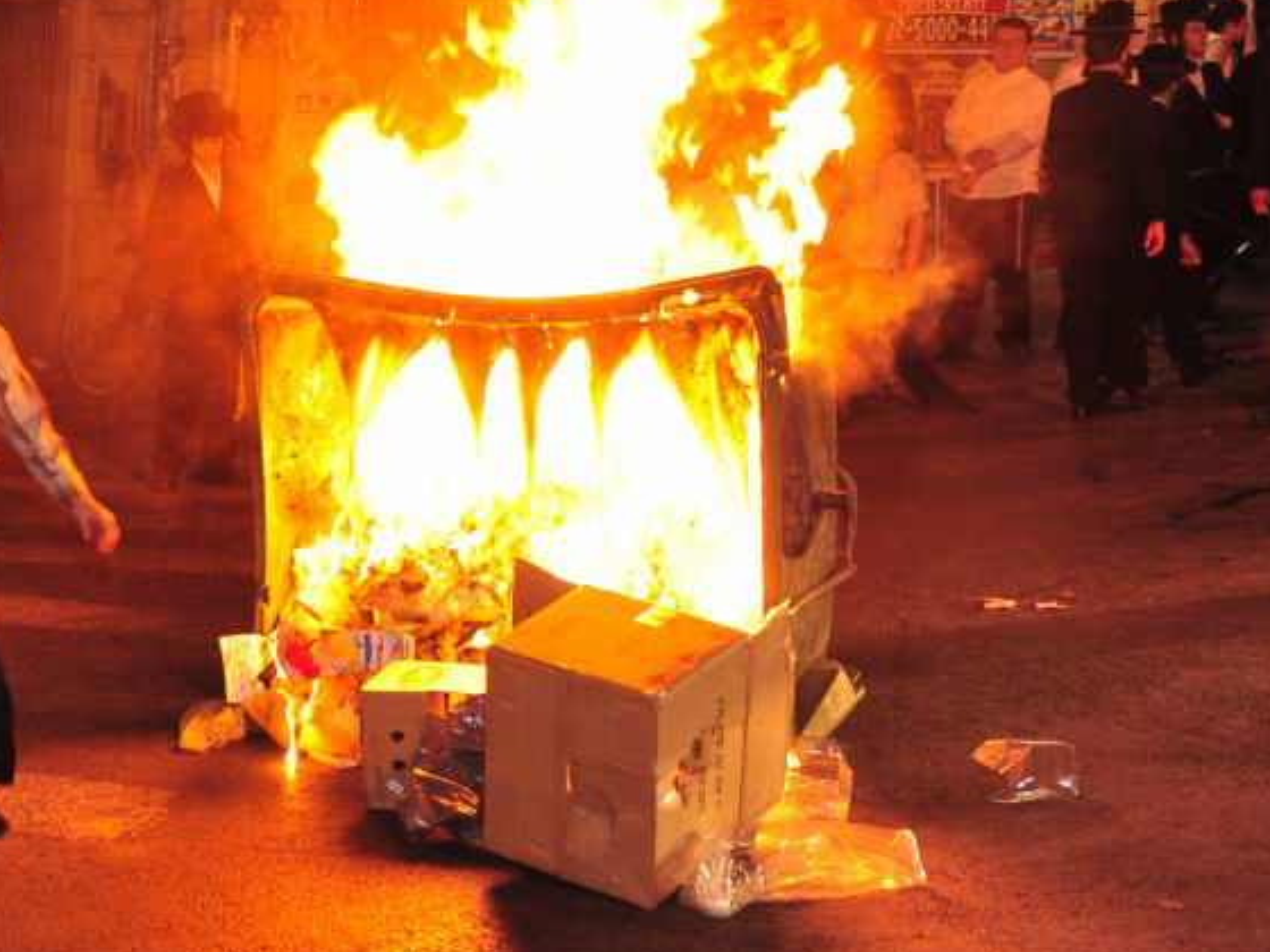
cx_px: 5
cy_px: 184
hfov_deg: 26.3
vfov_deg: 20.8
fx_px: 2568
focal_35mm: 70
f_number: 4
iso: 1600
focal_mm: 34
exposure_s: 1/80
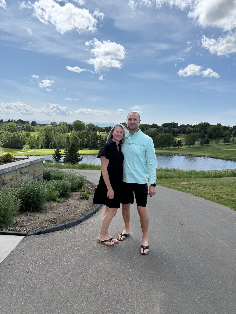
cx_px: 118
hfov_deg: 56.8
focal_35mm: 24
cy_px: 157
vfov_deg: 71.6
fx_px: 218
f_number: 1.78
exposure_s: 1/6711
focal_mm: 6.76
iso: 80
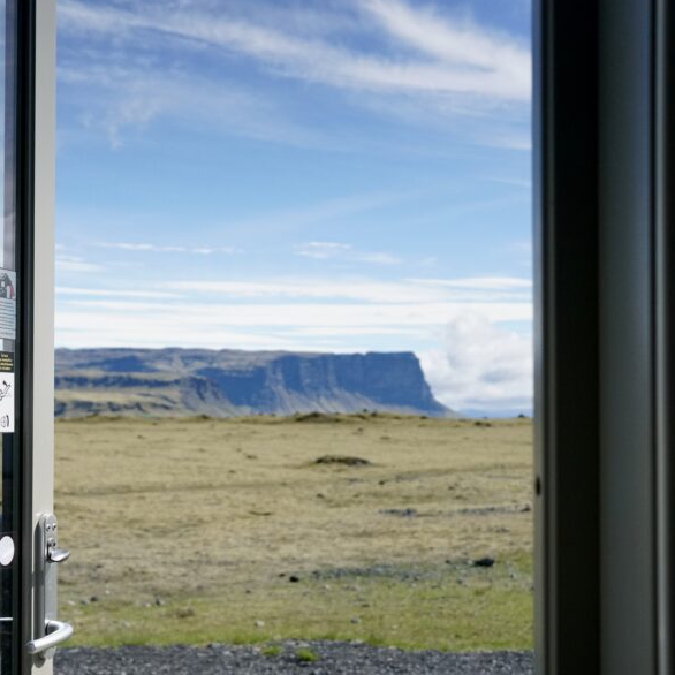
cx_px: 217
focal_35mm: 52
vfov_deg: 32.7
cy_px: 386
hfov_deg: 32.5
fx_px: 1147
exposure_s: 1/8000
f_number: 5.6
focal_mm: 35
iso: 2000
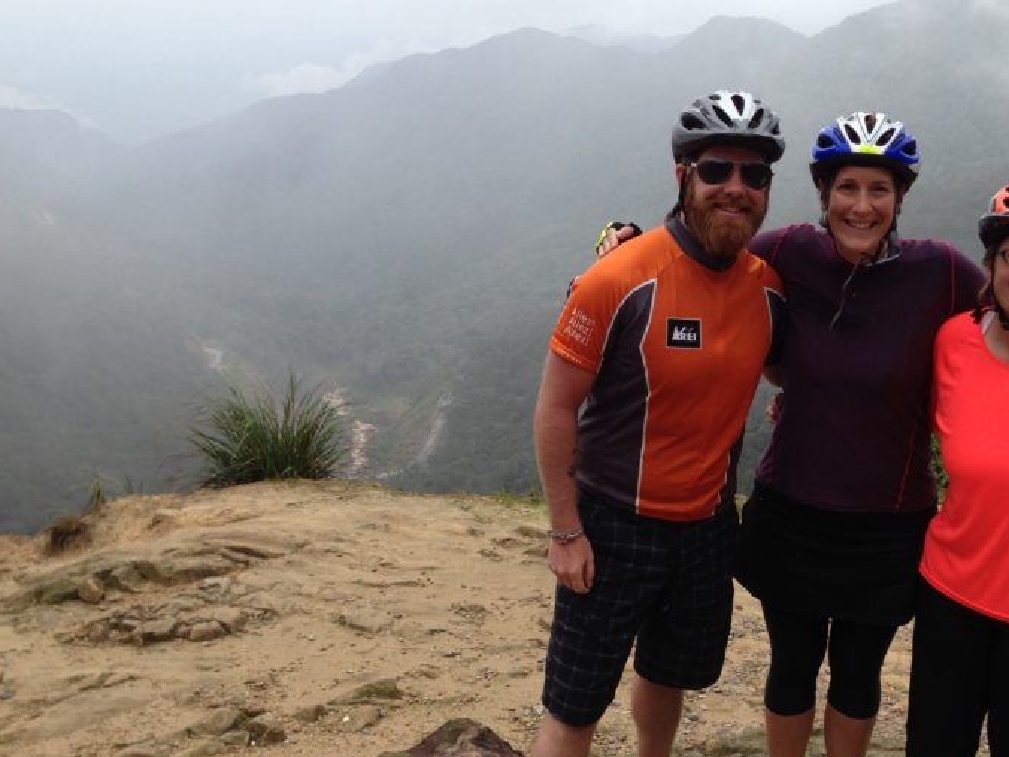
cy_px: 490
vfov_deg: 29.0
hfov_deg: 37.7
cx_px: 688
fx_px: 1457
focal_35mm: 50
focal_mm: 4.12
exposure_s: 1/653
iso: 50
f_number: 2.4
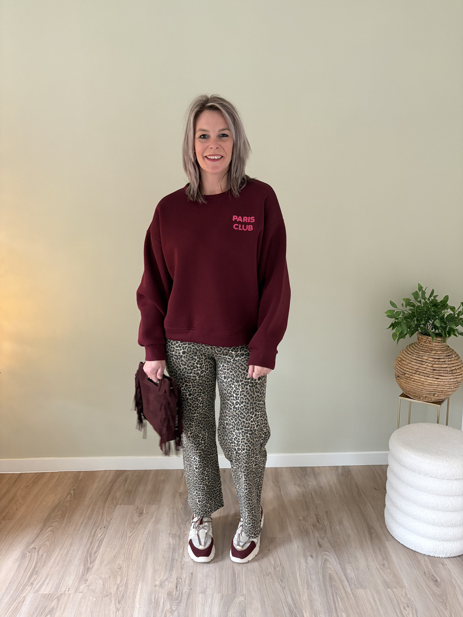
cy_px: 308
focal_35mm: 26
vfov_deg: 67.3
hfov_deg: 53.1
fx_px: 464
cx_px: 232
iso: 500
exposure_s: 1/31
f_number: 1.6
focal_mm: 5.96
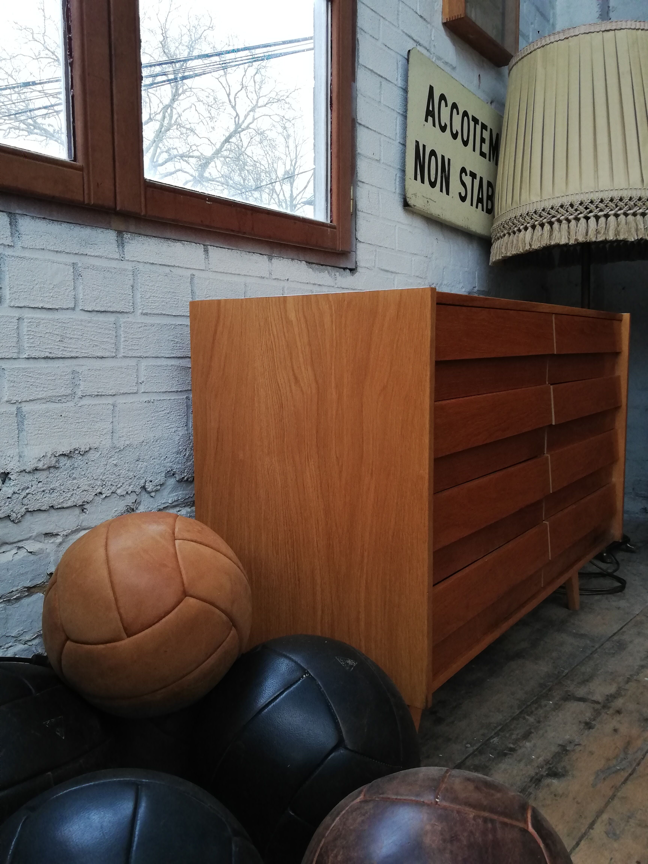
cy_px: 432
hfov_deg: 48.2
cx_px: 324
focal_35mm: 29
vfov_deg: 61.7
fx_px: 724
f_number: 2.2
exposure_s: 1/33.3
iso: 200
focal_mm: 3.81
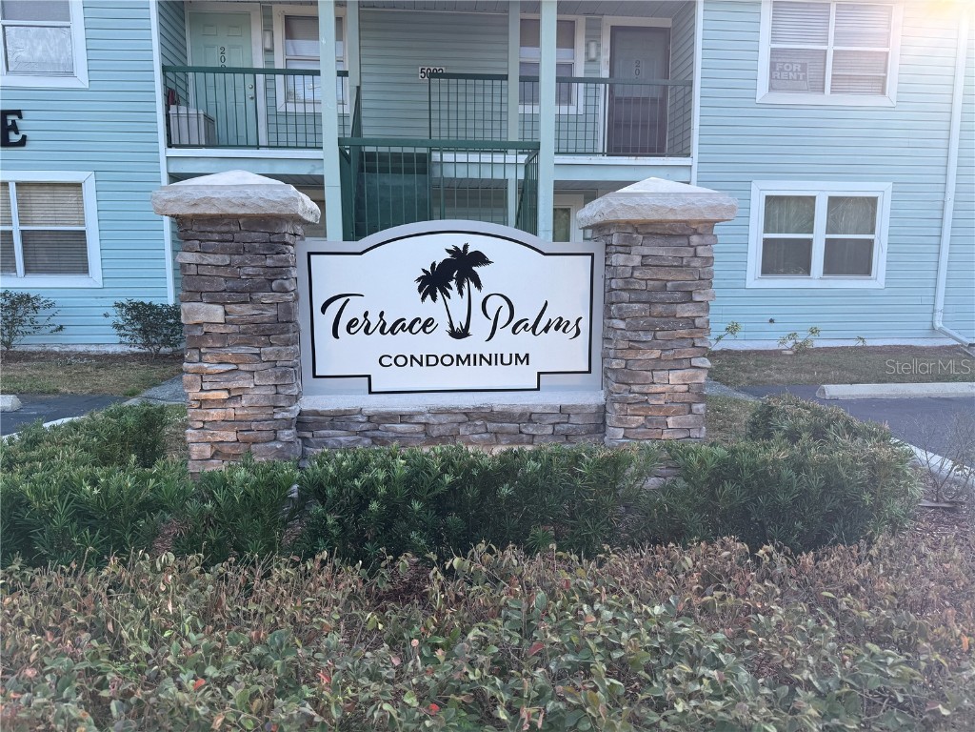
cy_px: 366
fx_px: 676
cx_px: 488
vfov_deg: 56.8
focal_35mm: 24
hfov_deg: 71.6
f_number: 1.78
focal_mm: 6.76
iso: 80
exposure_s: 1/849
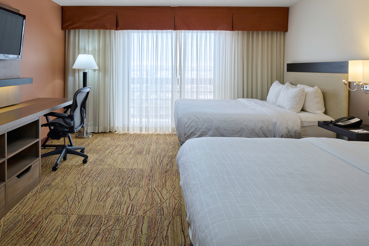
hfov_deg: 73.4
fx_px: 246
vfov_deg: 52.7
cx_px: 162
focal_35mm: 24
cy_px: 97
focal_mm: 19
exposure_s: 1/15
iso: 200
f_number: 11
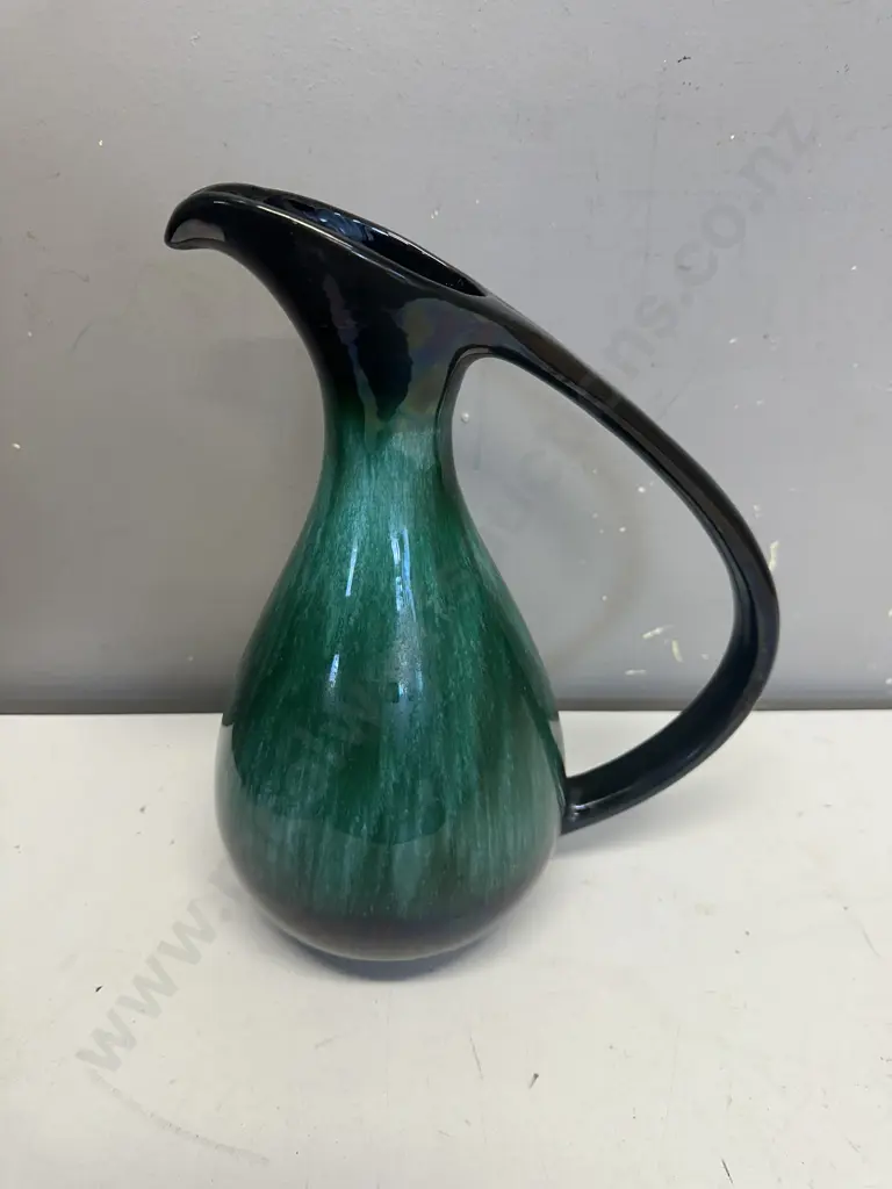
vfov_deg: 71.6
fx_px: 825
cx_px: 446
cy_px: 594
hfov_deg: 56.8
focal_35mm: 24
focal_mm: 6.86
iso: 125
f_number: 1.78
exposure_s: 1/100
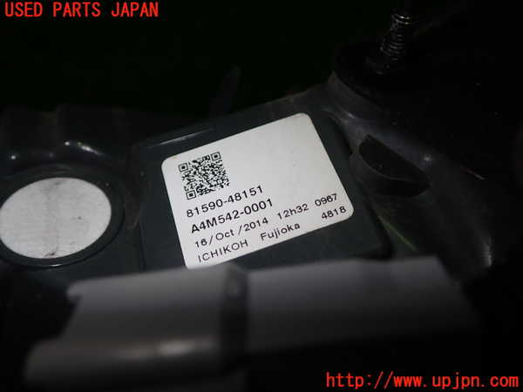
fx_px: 483
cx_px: 262
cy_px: 196
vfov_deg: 44.2
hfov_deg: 56.8
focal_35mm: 32
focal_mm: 5.79
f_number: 7.1
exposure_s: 1/30
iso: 200
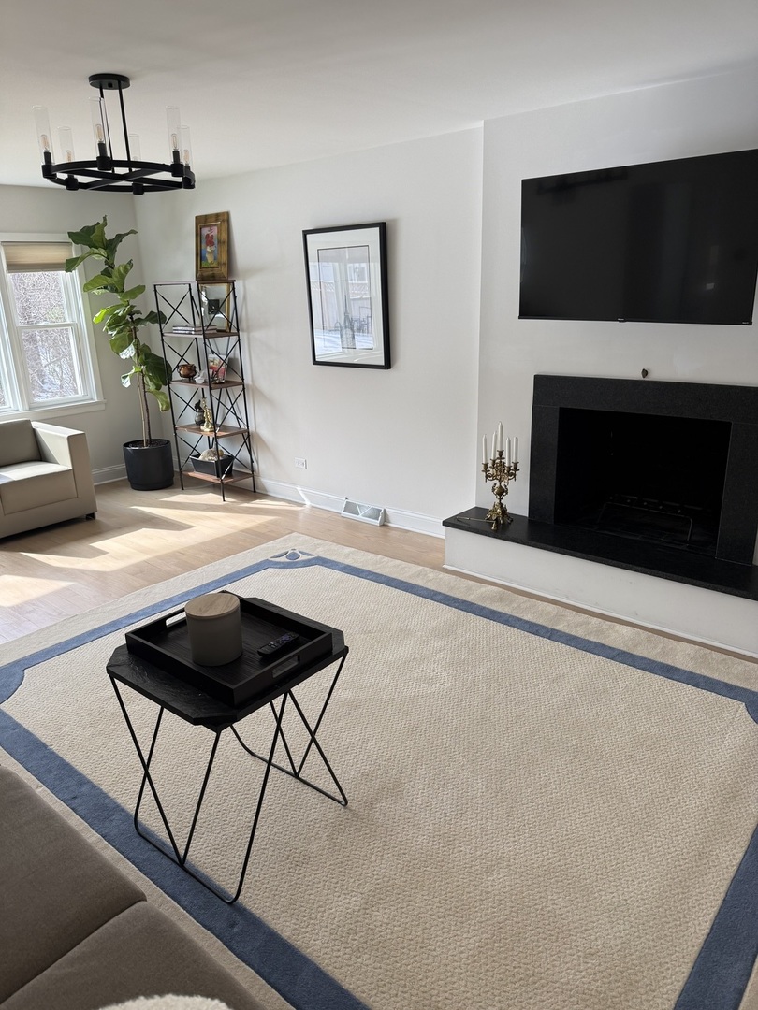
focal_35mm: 24
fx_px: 701
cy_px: 505
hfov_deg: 56.8
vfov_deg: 71.6
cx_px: 379
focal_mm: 6.76
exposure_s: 1/133
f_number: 1.78
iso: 100
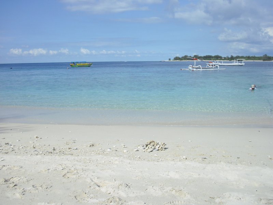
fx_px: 300
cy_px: 102
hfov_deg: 49.0
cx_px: 136
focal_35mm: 38
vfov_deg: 37.7
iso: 100
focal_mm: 6.2
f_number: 8
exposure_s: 1/400
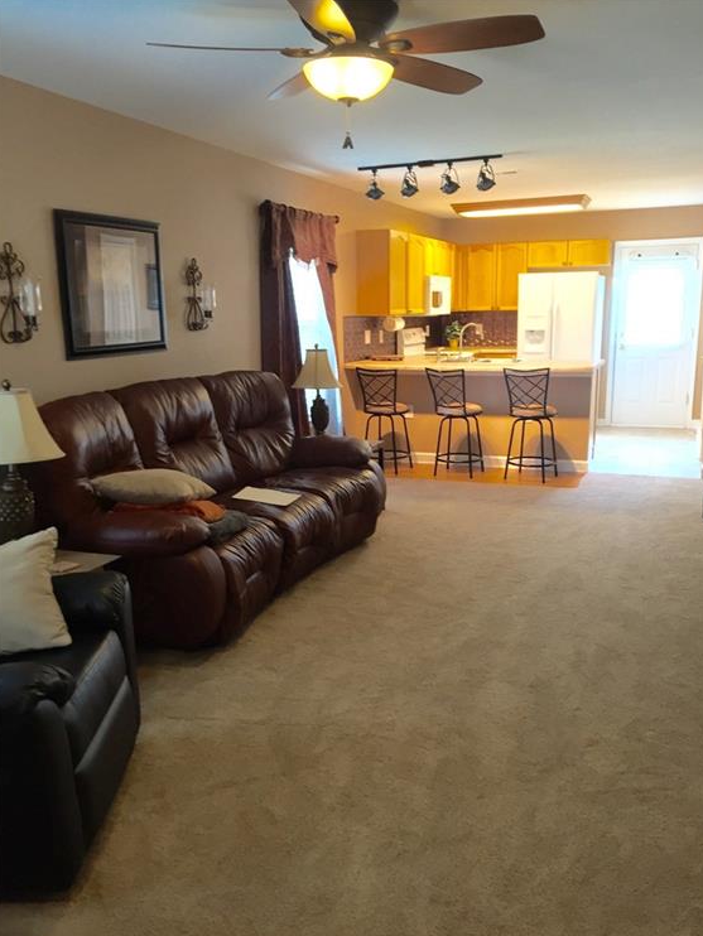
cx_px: 356
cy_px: 482
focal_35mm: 30
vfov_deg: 59.9
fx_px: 812
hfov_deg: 46.8
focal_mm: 4.15
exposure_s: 1/30
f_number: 2.2
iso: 125
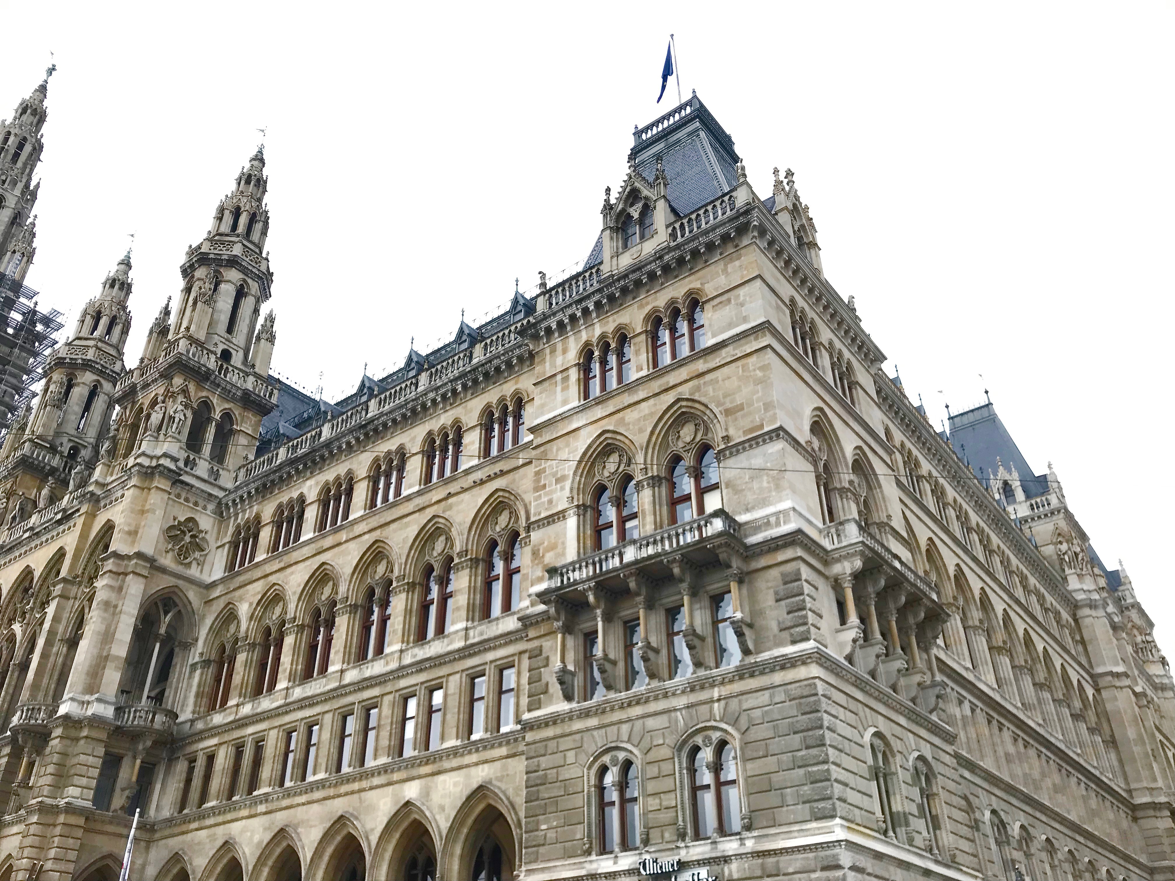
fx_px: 950
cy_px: 440
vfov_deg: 49.7
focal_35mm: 28
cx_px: 588
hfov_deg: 63.4
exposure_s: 1/252
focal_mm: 3.99
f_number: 1.8
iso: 20
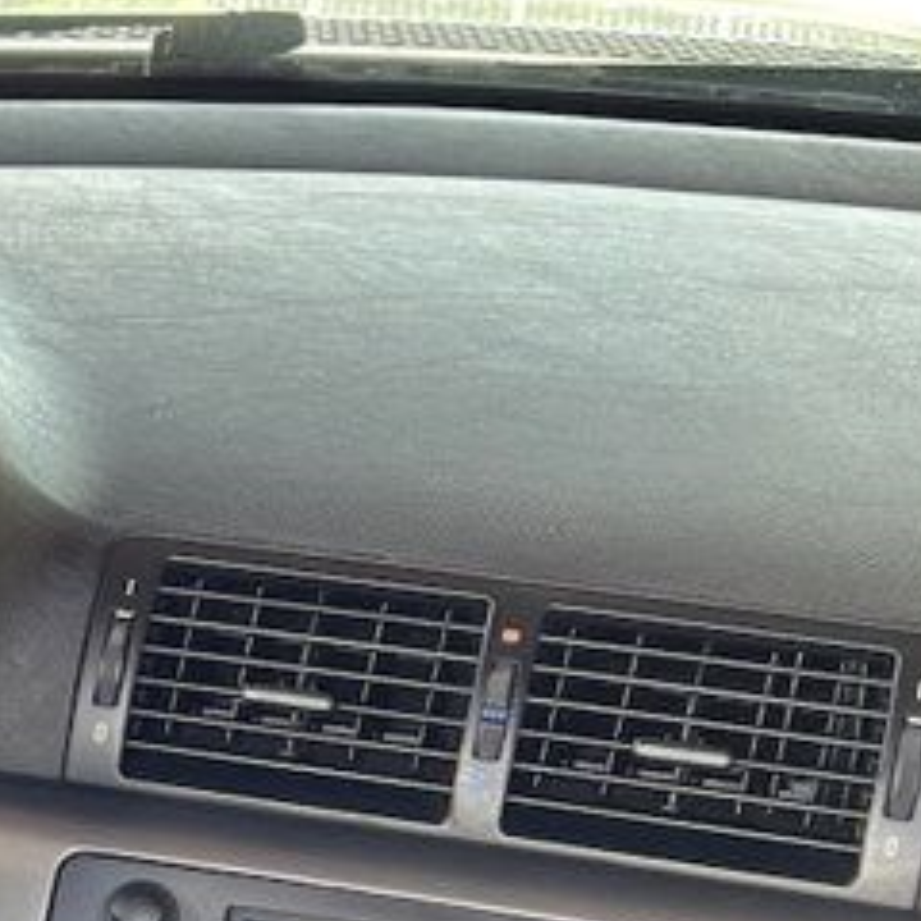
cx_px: -315
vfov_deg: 17.0
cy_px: 1094
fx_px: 2950
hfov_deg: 16.6
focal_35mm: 98
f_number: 1.5
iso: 80
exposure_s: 1/121
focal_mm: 5.7
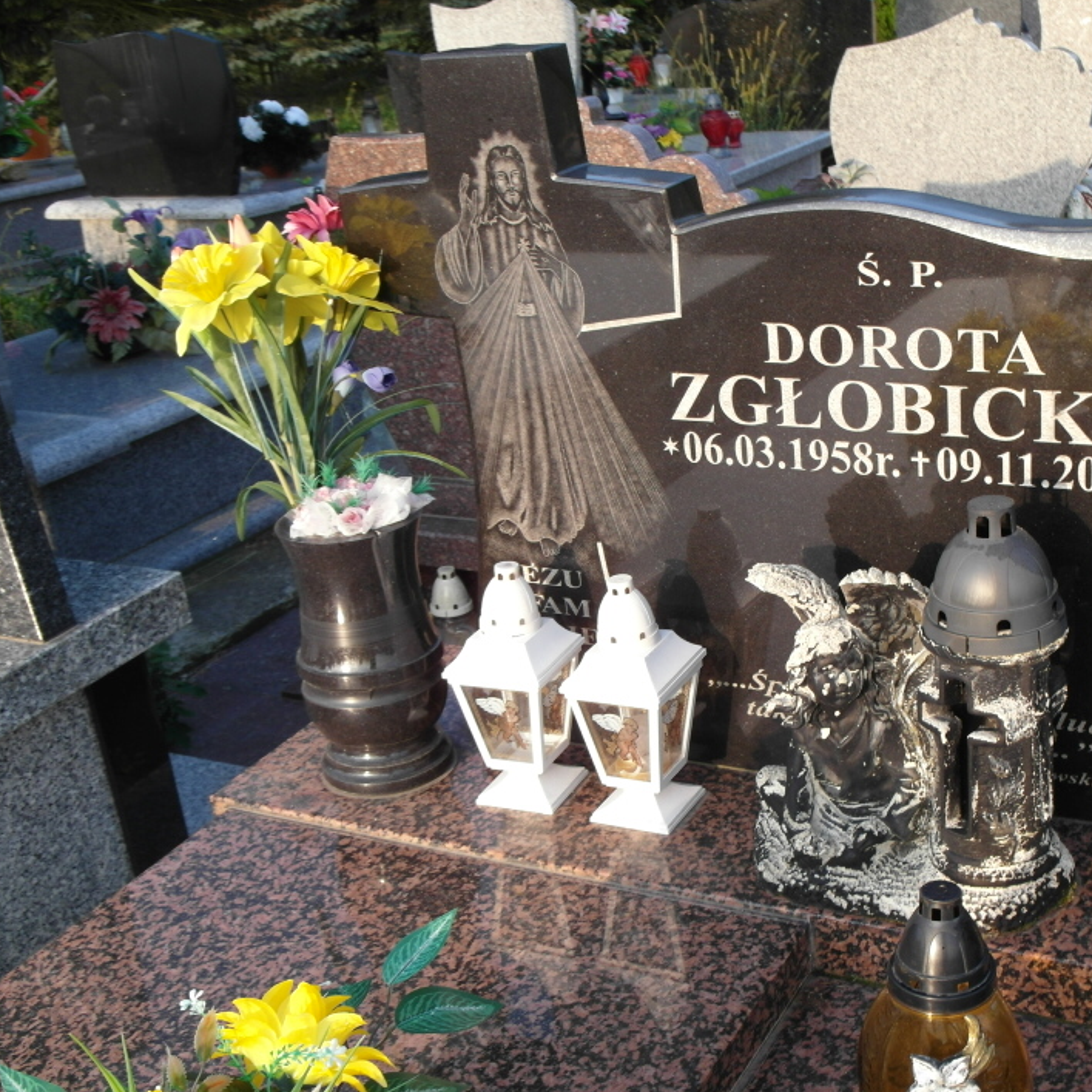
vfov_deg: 36.8
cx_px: 691
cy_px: 583
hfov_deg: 36.6
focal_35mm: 46
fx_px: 1642
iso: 80
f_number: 3.7
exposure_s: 1/180
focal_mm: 7.8
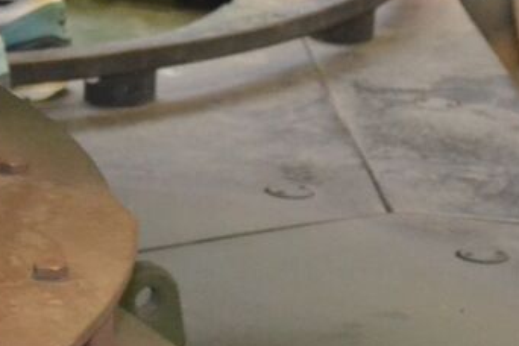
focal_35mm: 258
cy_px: -262
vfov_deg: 5.3
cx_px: 50
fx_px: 3719
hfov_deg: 8.0
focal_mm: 46
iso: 3200
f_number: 5.3
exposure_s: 1/60
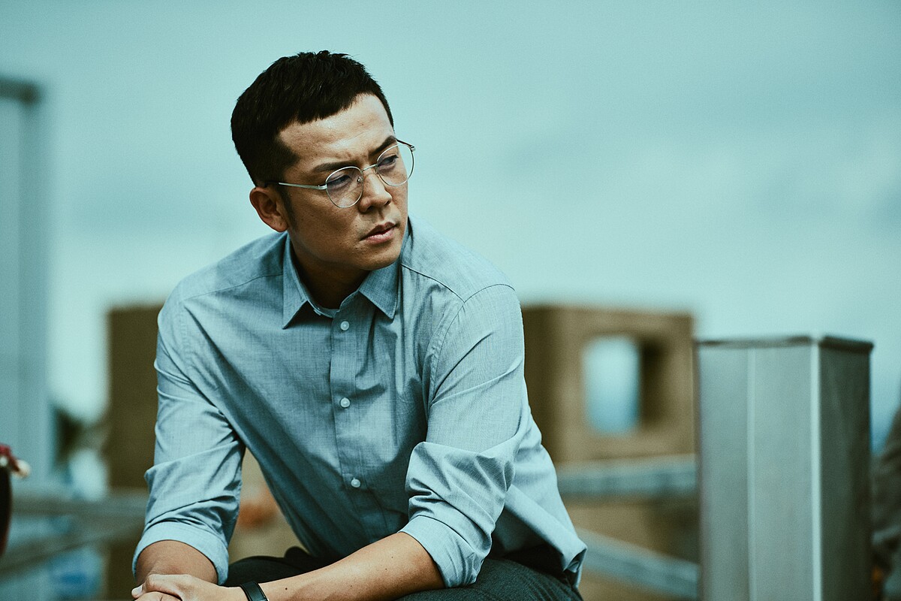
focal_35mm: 152
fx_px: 3804
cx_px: 450
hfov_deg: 13.5
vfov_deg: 9.0
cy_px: 300
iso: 200
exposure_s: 1/1600
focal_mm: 152
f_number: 4
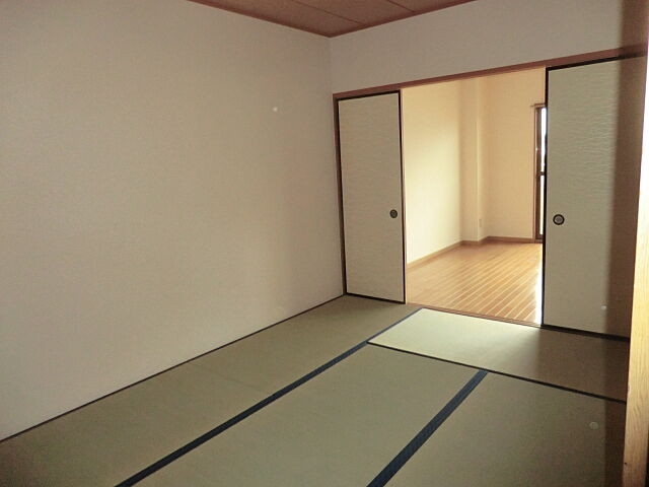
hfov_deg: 71.6
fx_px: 450
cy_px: 244
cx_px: 324
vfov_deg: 56.8
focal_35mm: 24
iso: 400
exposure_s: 1/50
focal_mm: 4.3
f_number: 3.2
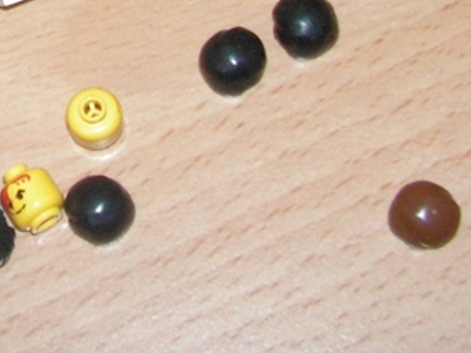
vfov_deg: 10.9
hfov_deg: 14.8
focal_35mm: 130
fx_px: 1769
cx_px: -65
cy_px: -197
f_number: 3.2
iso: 160
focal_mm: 6
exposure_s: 1/40
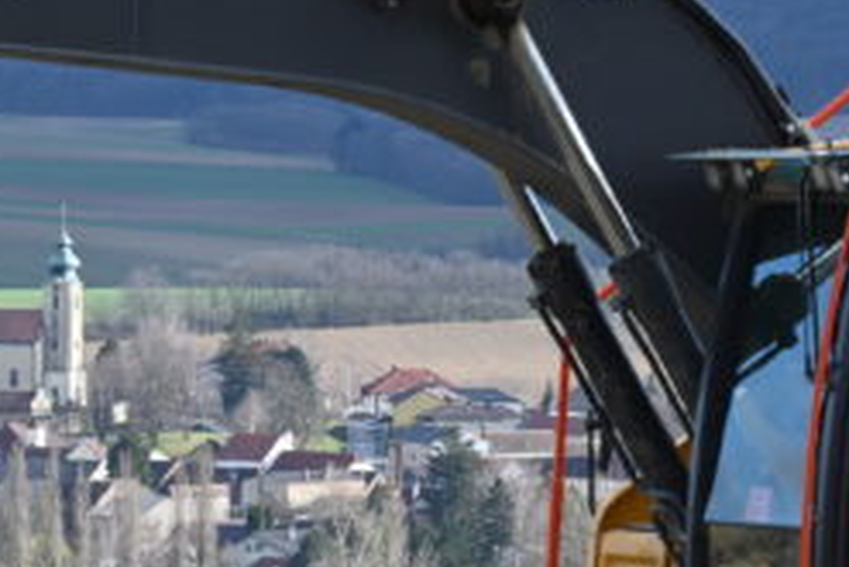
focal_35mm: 482
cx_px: -24
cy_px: 419
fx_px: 11373
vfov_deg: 2.9
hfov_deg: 4.3
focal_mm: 155
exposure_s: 1/60
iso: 250
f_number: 18
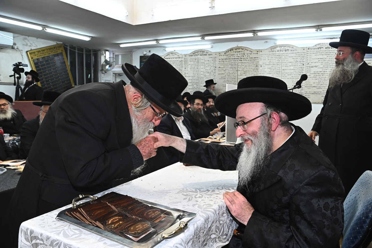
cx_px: 186
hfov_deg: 63.7
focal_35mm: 29
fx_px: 300
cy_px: 124
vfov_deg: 44.9
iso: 1250
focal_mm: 29
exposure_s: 1/200
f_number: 8
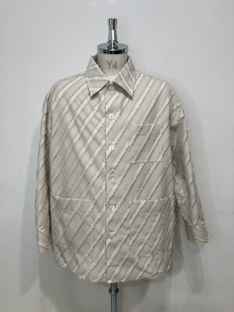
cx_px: 117
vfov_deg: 63.4
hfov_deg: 49.7
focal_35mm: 28
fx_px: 252
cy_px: 156
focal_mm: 3.99
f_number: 1.8
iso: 64
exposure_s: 1/50
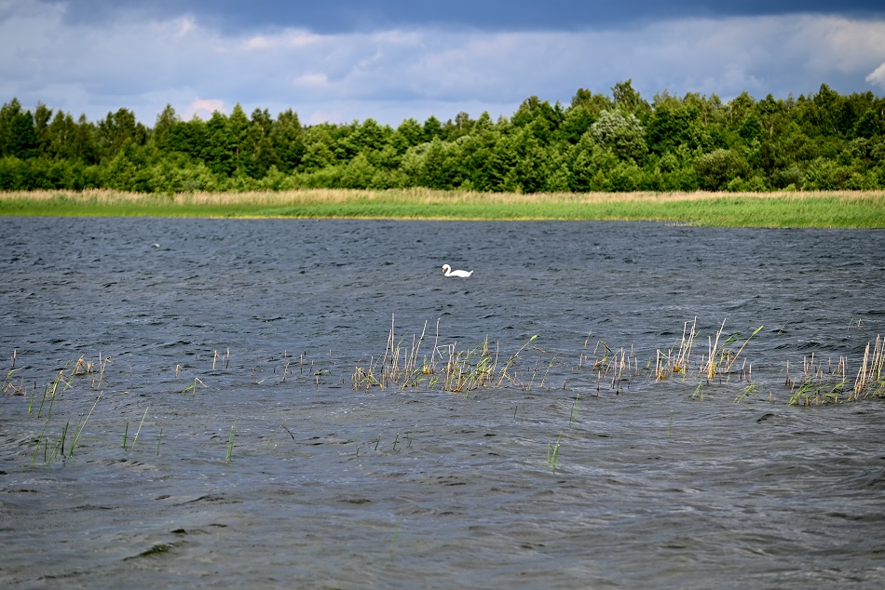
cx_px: 442
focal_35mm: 145
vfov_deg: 9.5
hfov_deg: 14.1
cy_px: 295
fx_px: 3565
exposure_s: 1/1000
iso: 200
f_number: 5.6
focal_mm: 145
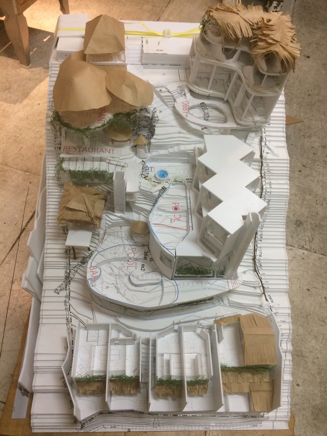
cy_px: 218
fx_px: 365
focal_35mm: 29
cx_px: 164
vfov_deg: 61.7
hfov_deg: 48.2
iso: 80
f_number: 2.2
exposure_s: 1/33
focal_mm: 4.15
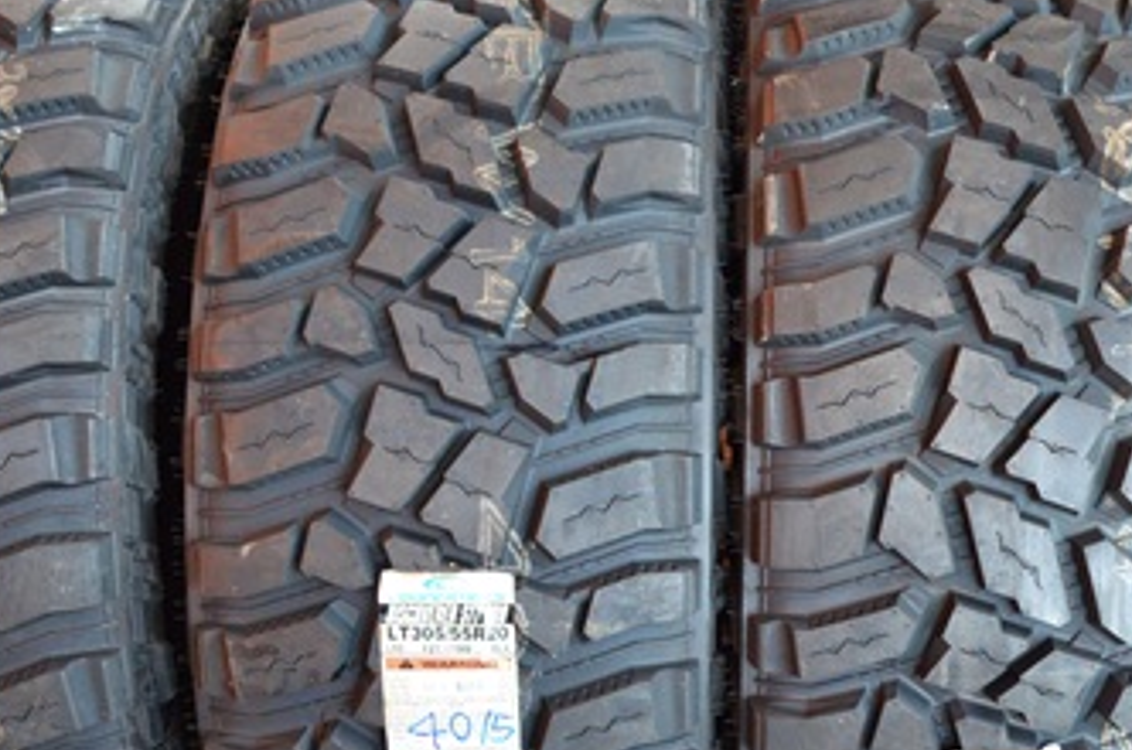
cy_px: 424
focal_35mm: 57
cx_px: 713
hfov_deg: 34.9
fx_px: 1789
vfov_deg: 23.7
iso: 800
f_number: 4
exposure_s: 1/80
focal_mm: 18
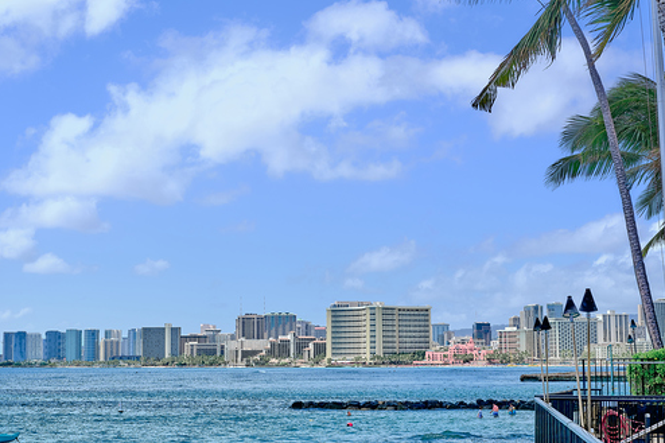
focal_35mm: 72
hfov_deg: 28.0
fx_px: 1329
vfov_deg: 18.9
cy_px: 205
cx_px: 262
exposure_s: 1/250
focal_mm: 72
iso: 640
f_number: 16
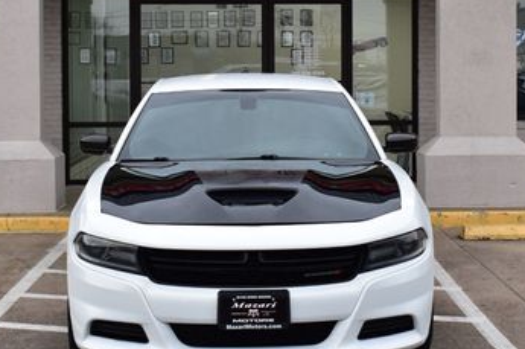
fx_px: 1136
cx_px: 300
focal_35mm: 78
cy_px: 116
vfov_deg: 17.4
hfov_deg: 26.0
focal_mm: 28
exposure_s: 1/60
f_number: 8
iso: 400
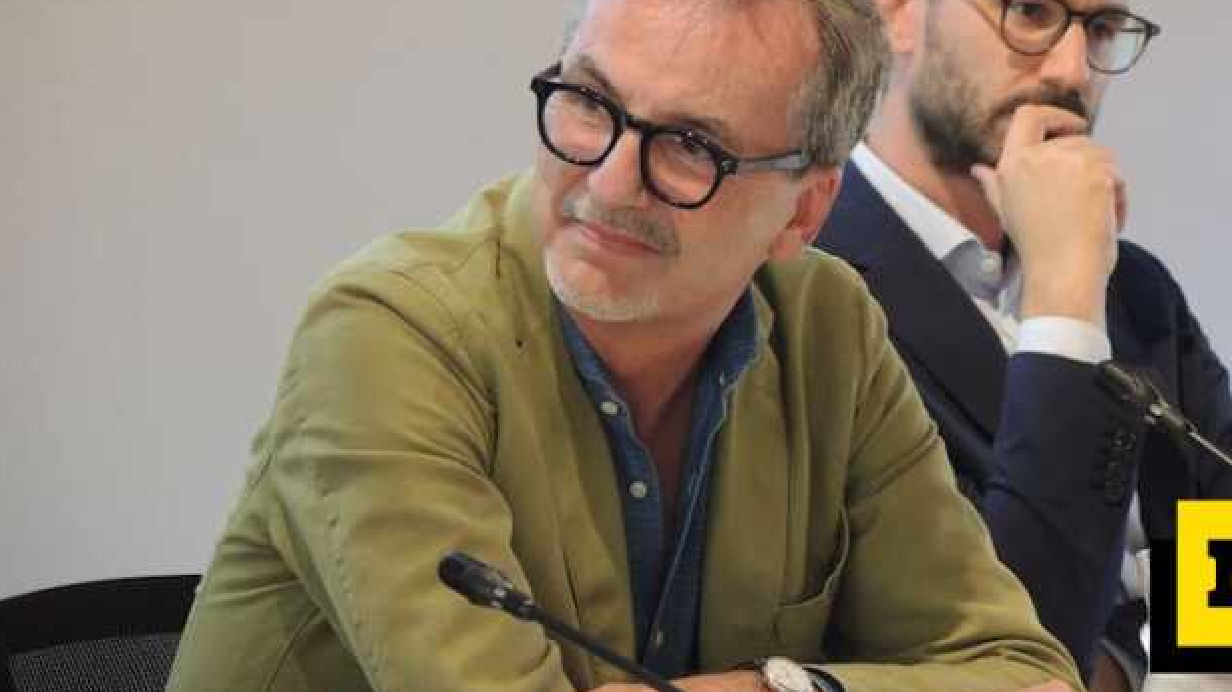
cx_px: 683
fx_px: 8003
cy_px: 189
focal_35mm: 245
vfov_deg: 5.0
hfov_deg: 8.8
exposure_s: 1/25
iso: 400
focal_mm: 42.8
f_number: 4
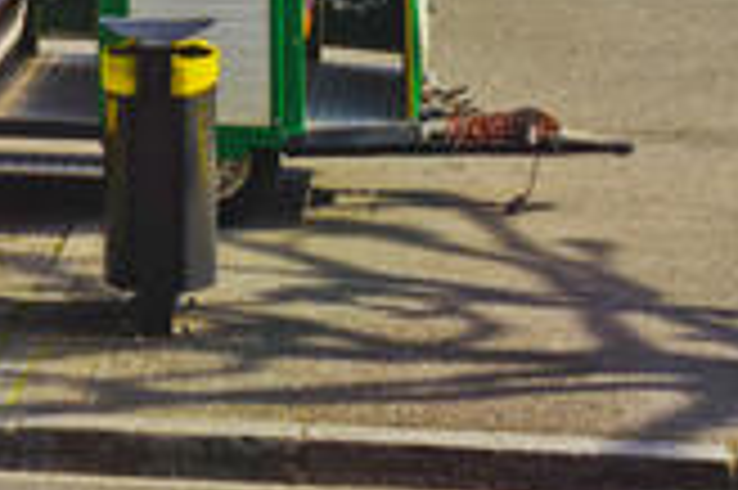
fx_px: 3686
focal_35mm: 180
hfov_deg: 11.3
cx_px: 29
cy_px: -773
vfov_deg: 7.1
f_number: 8
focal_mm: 34
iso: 100
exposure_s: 1/250
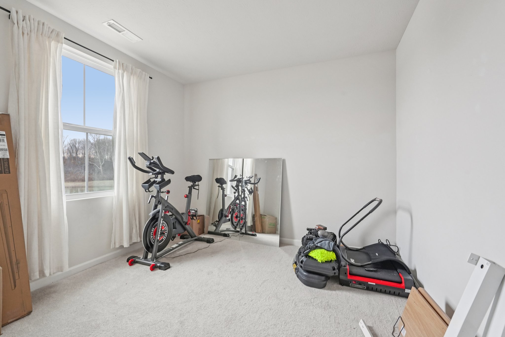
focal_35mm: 16
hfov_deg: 96.7
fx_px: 224
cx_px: 252
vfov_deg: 73.7
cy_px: 168
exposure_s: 1/30
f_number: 8
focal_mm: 16
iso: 800
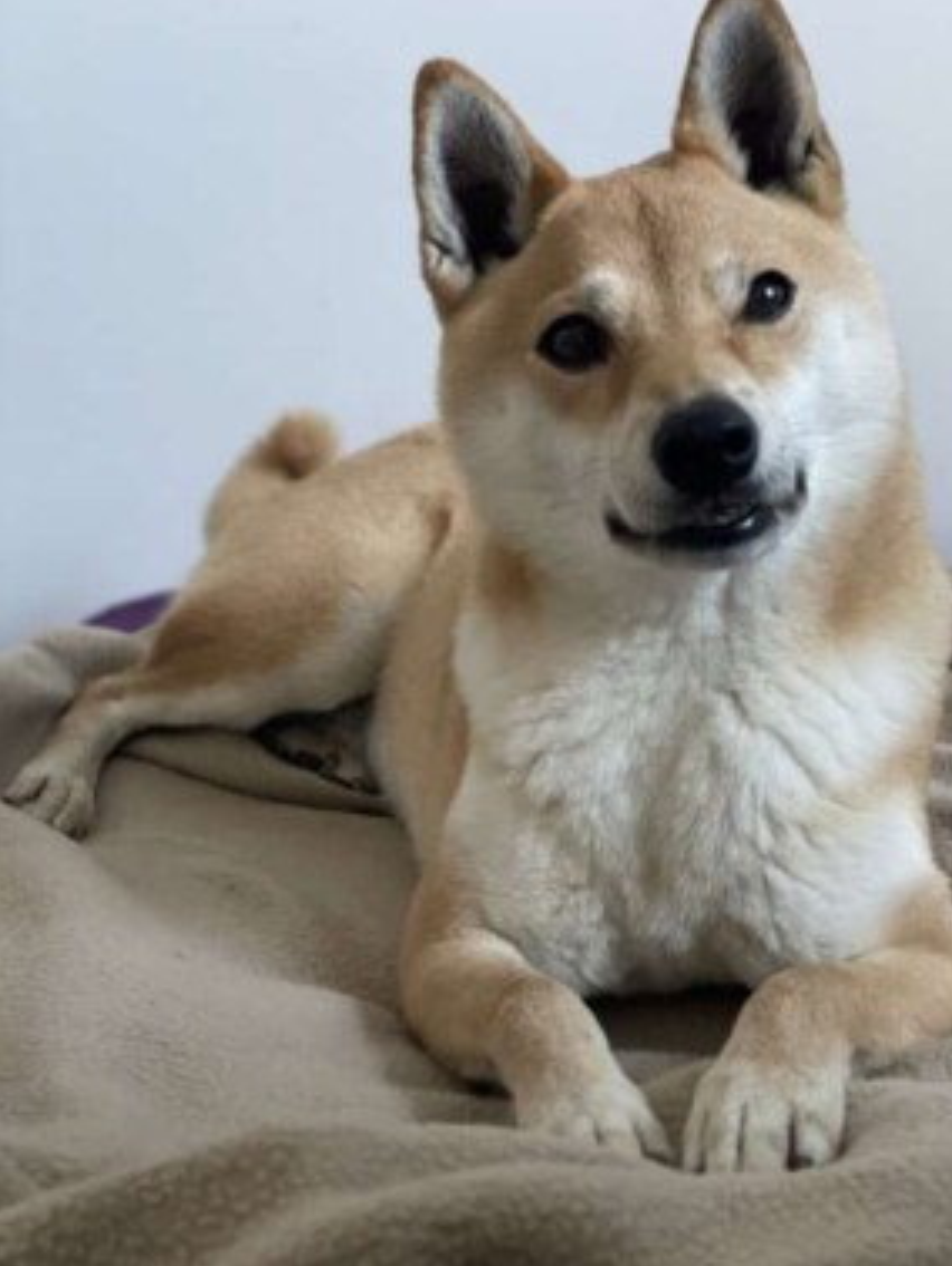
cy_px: 610
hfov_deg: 26.6
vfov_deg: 34.9
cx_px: 496
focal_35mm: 55
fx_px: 2015
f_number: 2
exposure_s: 1/40
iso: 320
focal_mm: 6
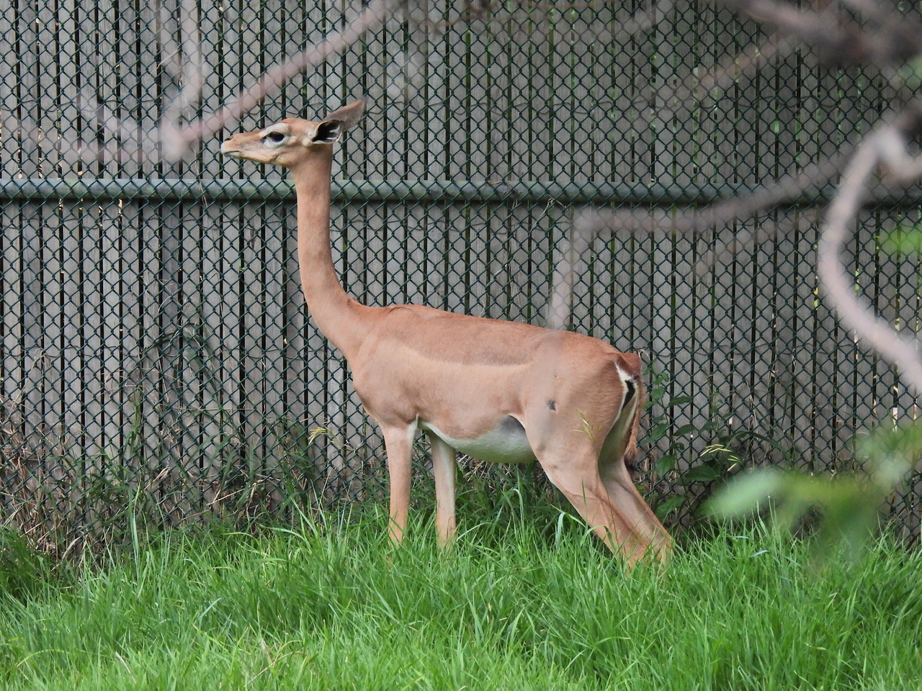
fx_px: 18645
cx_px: 461
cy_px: 346
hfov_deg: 2.8
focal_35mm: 700
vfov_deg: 2.1
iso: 400
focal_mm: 125
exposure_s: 1/320
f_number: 5.6
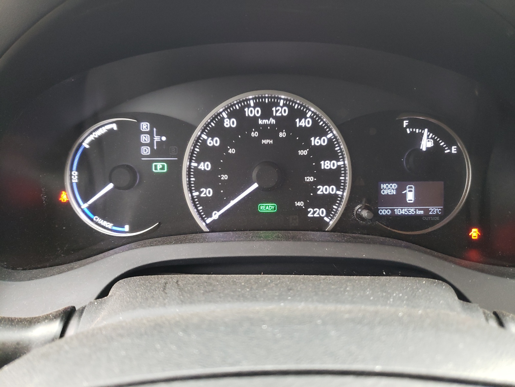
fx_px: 387
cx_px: 258
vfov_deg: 53.1
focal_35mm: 26
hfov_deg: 67.3
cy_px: 194
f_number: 1.5
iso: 247
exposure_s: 1/40
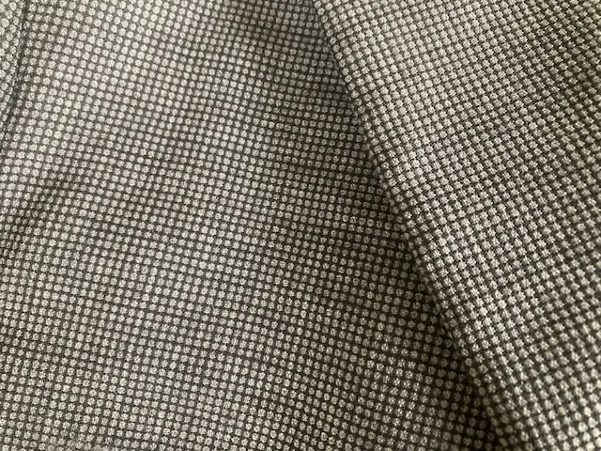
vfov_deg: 49.7
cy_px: 226
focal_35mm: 28
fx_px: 486
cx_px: 300
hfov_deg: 63.4
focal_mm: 3.99
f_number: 1.8
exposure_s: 1/46
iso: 320
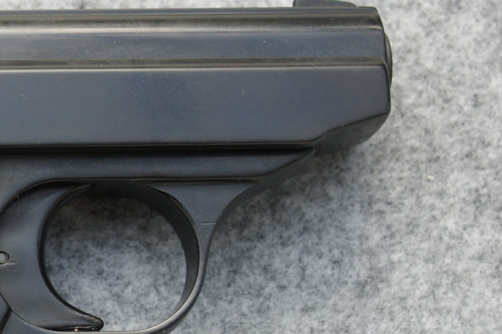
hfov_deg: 15.1
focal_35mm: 129
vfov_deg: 10.6
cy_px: 290
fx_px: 1798
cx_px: -163
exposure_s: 1/50
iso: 100
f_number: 4
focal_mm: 30
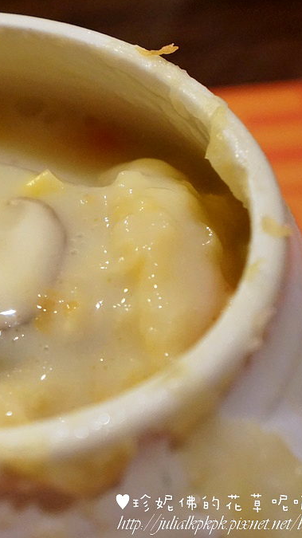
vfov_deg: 21.8
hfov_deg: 12.1
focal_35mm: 98
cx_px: -72
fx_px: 1394
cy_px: 268
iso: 3200
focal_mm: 41
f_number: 4.5
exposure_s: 1/80
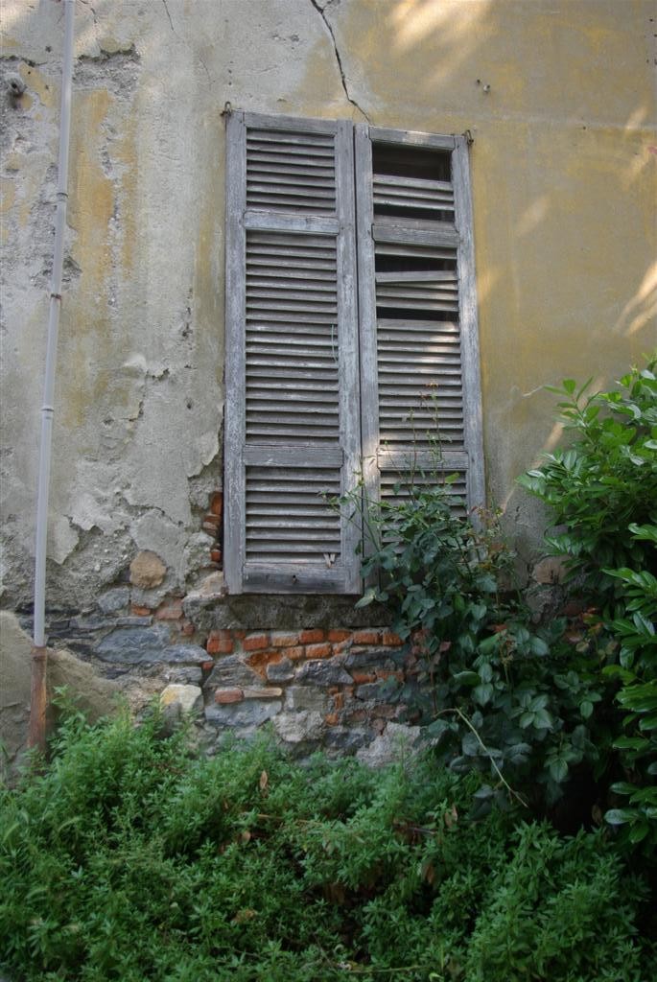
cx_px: 328
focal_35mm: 32
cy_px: 491
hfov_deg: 41.8
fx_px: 860
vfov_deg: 59.4
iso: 100
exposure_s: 1/60
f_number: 4.5
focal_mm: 21
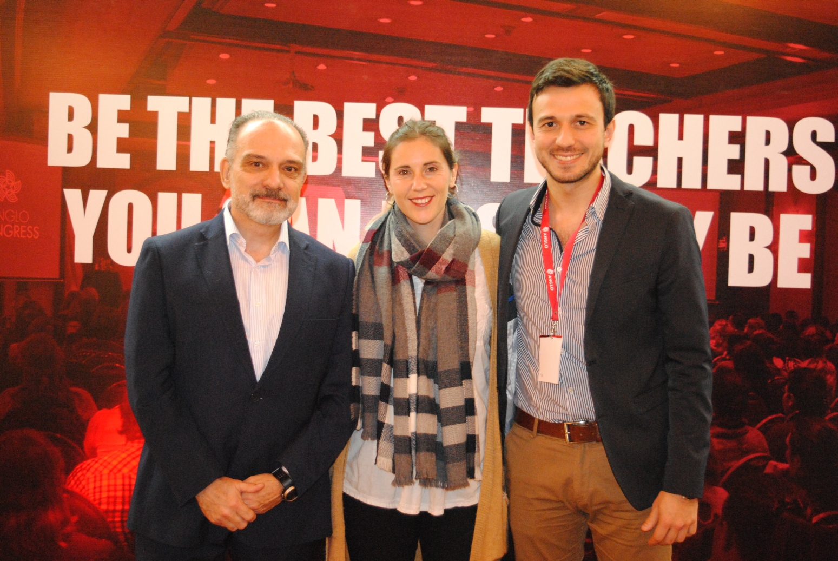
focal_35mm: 48
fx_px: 1119
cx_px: 419
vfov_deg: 28.2
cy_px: 280
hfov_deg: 41.1
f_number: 4.5
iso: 1600
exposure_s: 1/50
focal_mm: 32
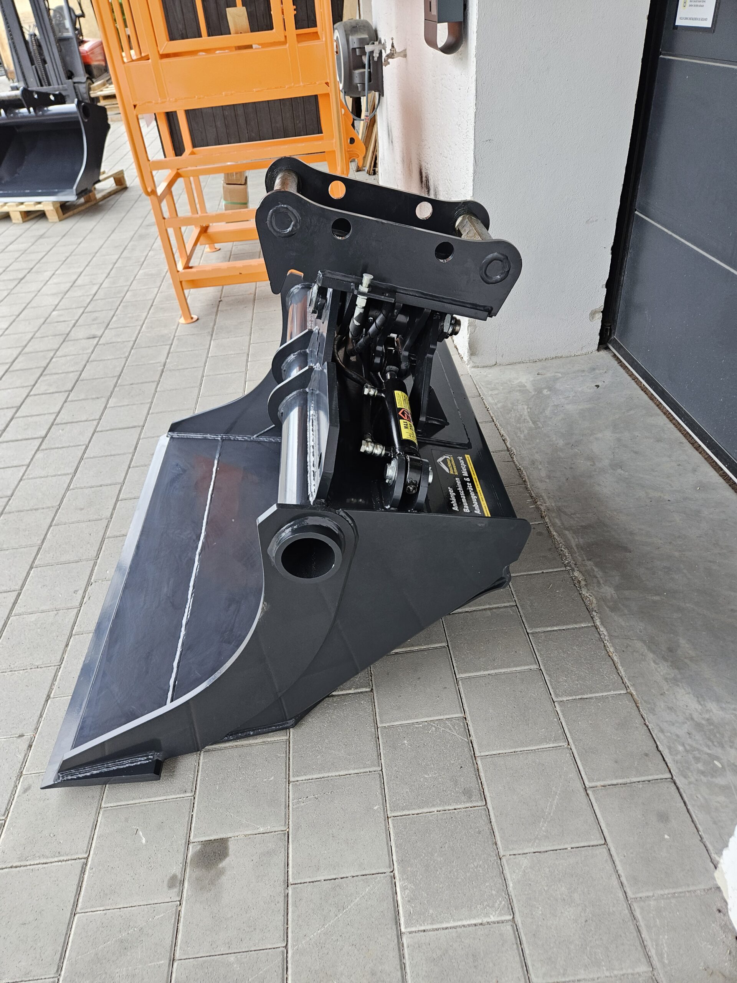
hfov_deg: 58.9
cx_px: 368
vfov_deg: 73.9
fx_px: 653
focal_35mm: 23
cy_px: 492
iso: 100
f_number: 1.8
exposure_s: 1/359
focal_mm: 5.4
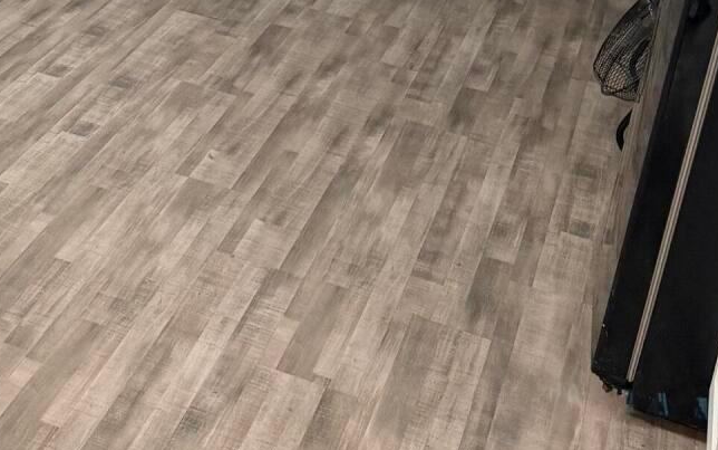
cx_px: 35
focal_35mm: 79
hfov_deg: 25.1
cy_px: -143
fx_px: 1546
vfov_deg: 15.7
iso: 250
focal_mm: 6.76
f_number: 1.78
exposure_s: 1/60
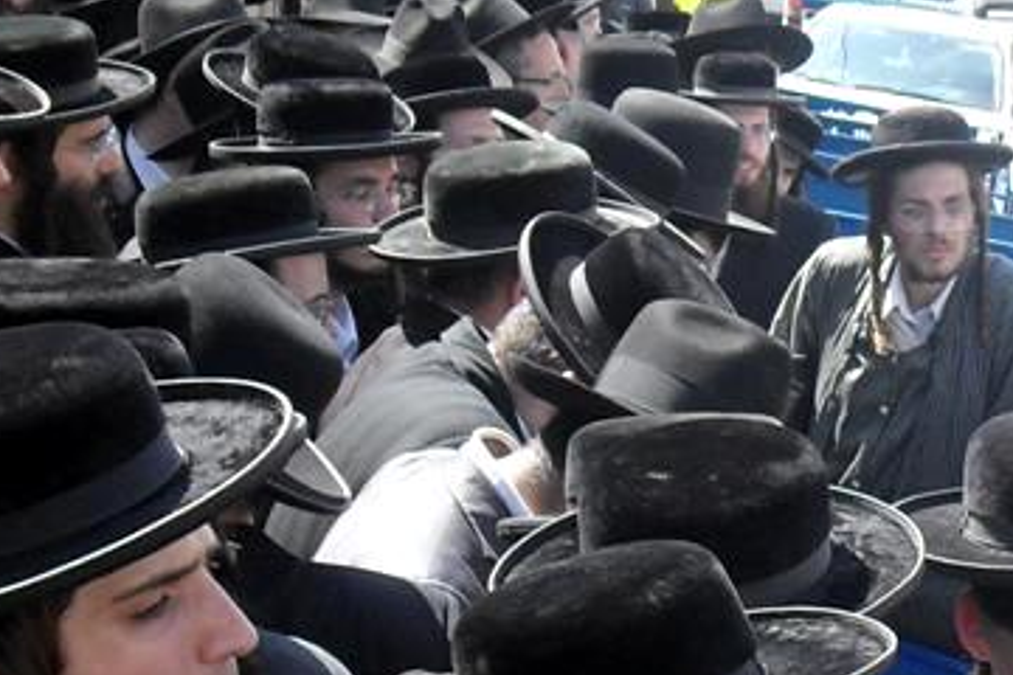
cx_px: 1171
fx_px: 4080
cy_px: 619
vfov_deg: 9.4
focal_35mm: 145
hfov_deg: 13.8
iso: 80
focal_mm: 8.1
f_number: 3.1
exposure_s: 1/180
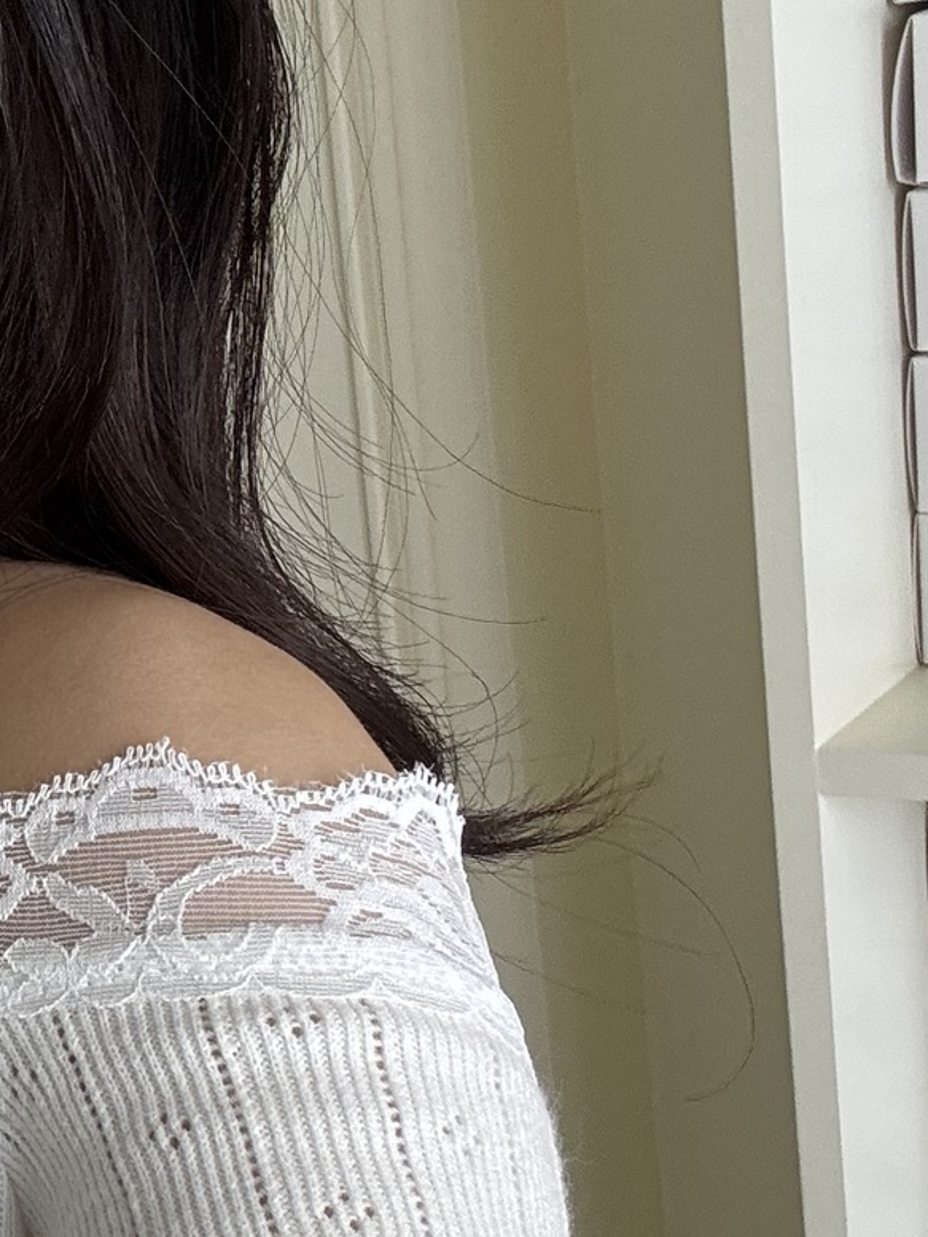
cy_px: 728
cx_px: -326
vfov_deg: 27.4
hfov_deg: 19.0
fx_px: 2537
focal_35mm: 71
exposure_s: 1/101
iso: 80
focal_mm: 2.69
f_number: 1.9
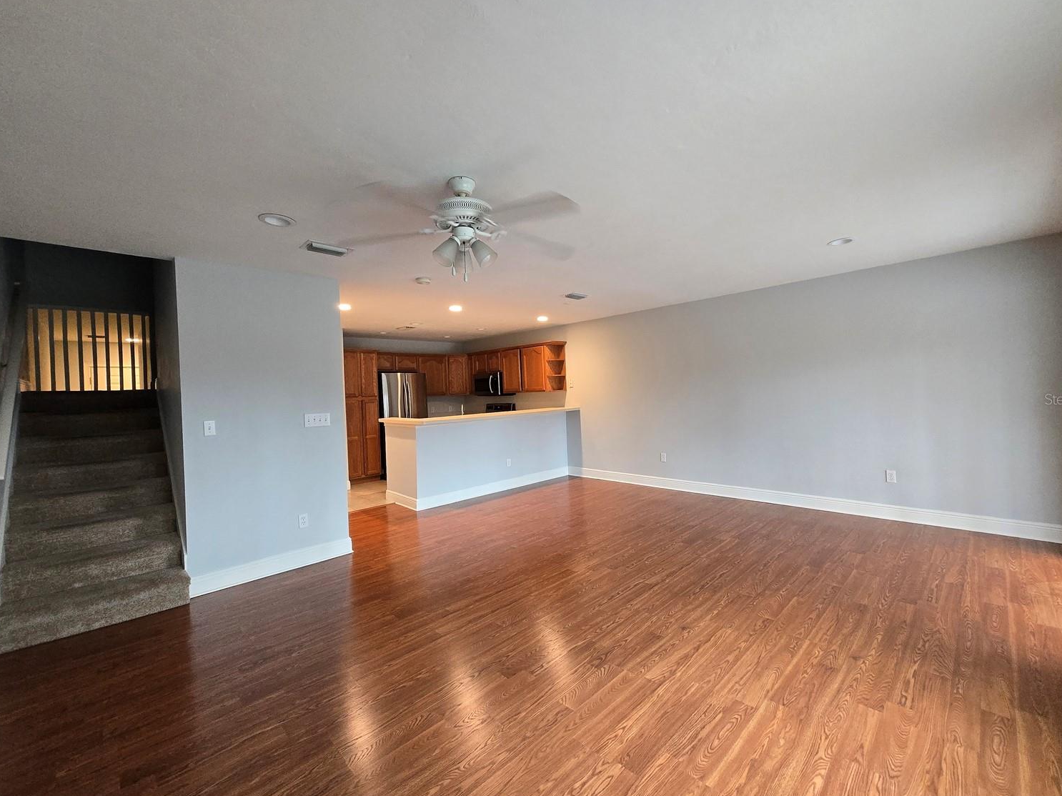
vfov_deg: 85.7
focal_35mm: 14
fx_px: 429
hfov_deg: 102.1
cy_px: 399
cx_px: 540
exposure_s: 1/60
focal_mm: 1.7
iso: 200
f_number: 2.2
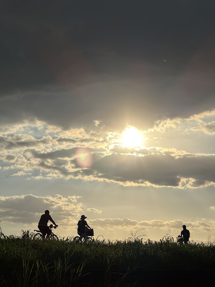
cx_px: 108
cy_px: 144
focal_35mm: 77
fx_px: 638
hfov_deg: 19.1
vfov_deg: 25.3
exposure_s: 1/3425
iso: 20
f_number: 2.8
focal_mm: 9
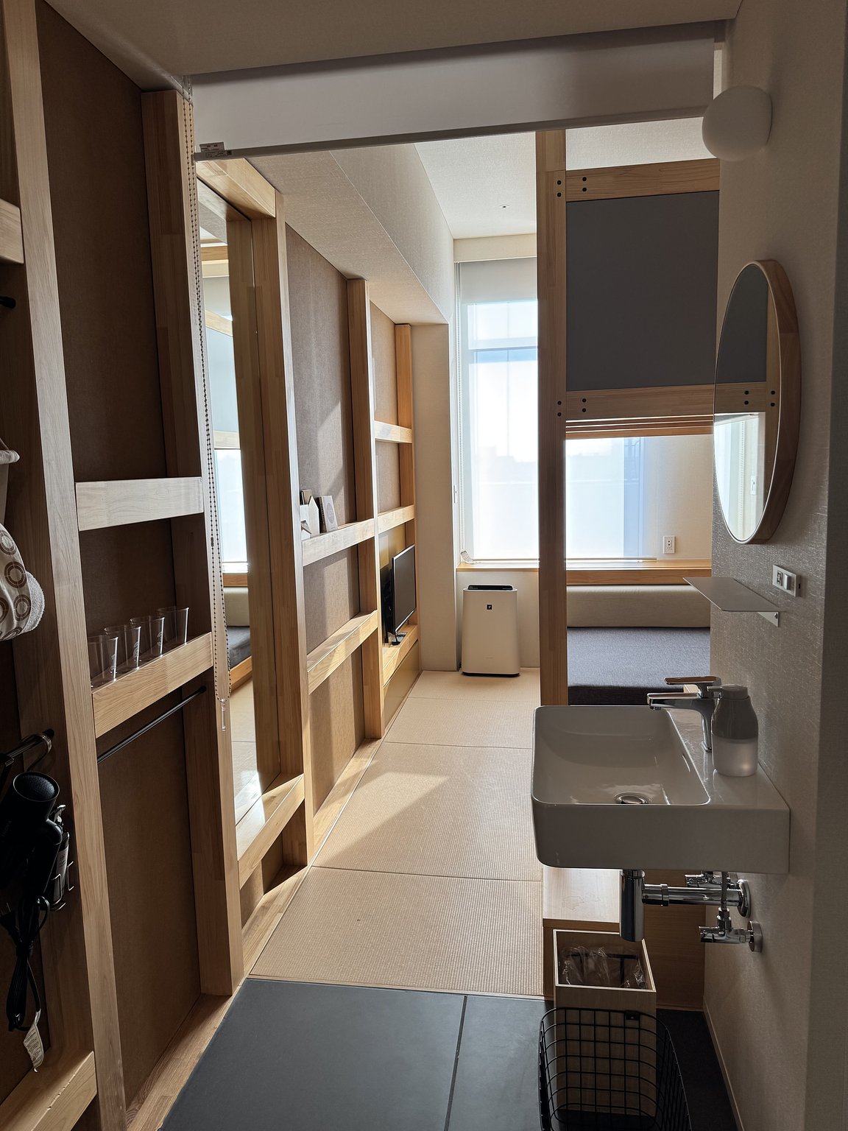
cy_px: 566
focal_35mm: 24
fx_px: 784
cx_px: 424
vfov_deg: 71.6
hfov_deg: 56.8
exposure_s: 1/191
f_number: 1.78
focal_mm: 6.76
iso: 64
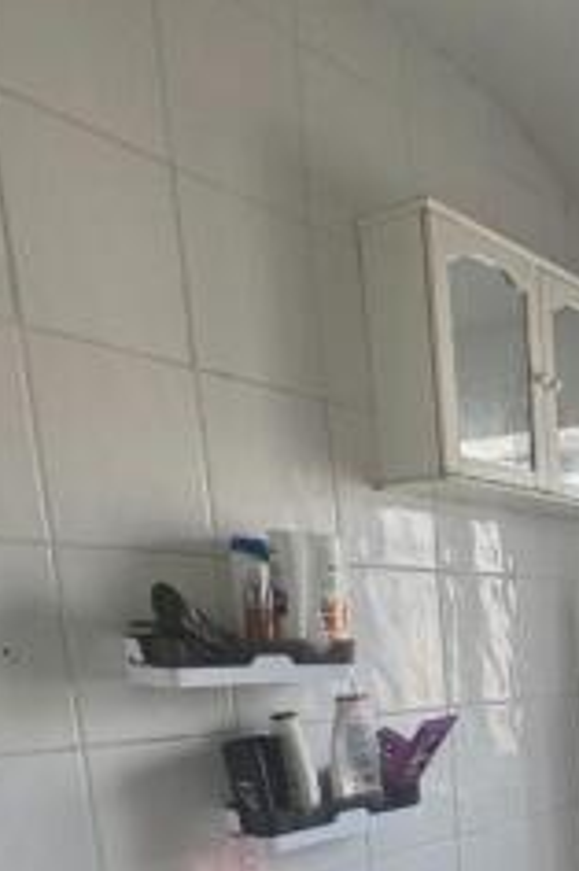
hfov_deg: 29.5
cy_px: 795
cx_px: 754
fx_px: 870
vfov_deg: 47.4
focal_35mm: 36
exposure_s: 1/174
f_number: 2.2
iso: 40
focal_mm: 2.22
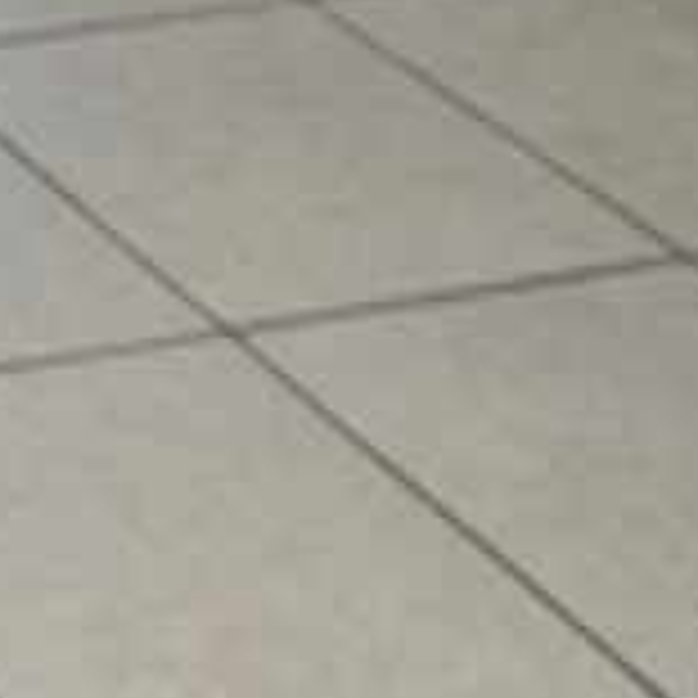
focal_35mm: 126
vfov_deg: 11.9
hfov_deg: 9.9
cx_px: -1468
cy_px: -811
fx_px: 2874
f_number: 9
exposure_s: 1/125
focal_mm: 12
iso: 800
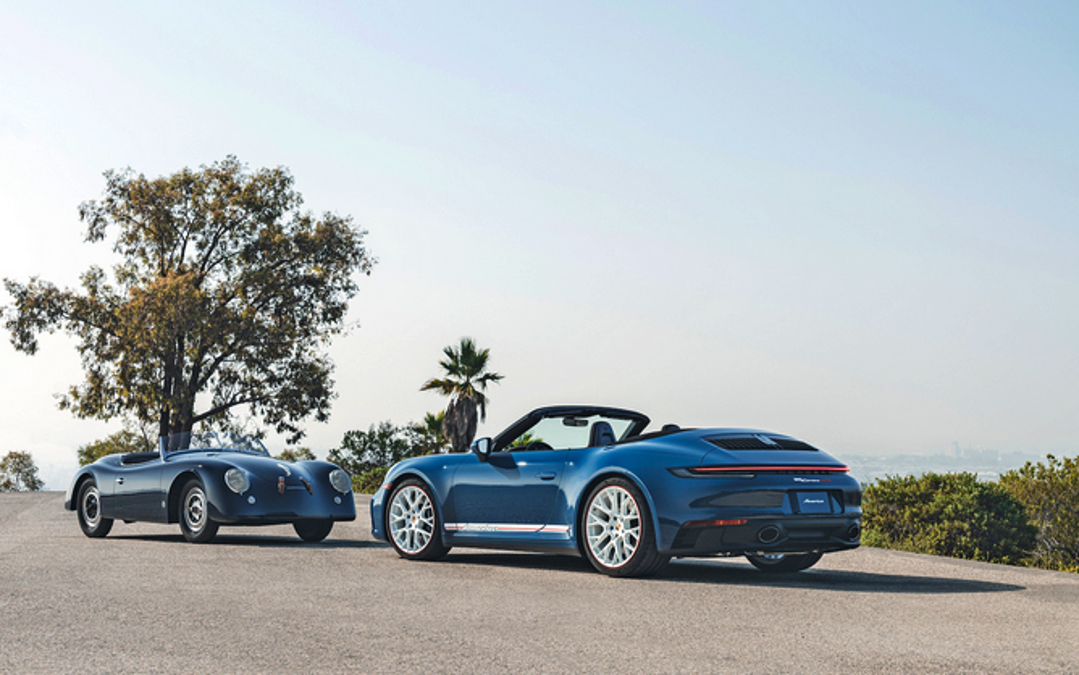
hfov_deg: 33.4
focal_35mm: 61
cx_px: 439
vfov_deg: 21.3
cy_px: 388
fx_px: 1794
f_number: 8
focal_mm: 50
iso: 100
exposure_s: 1/160
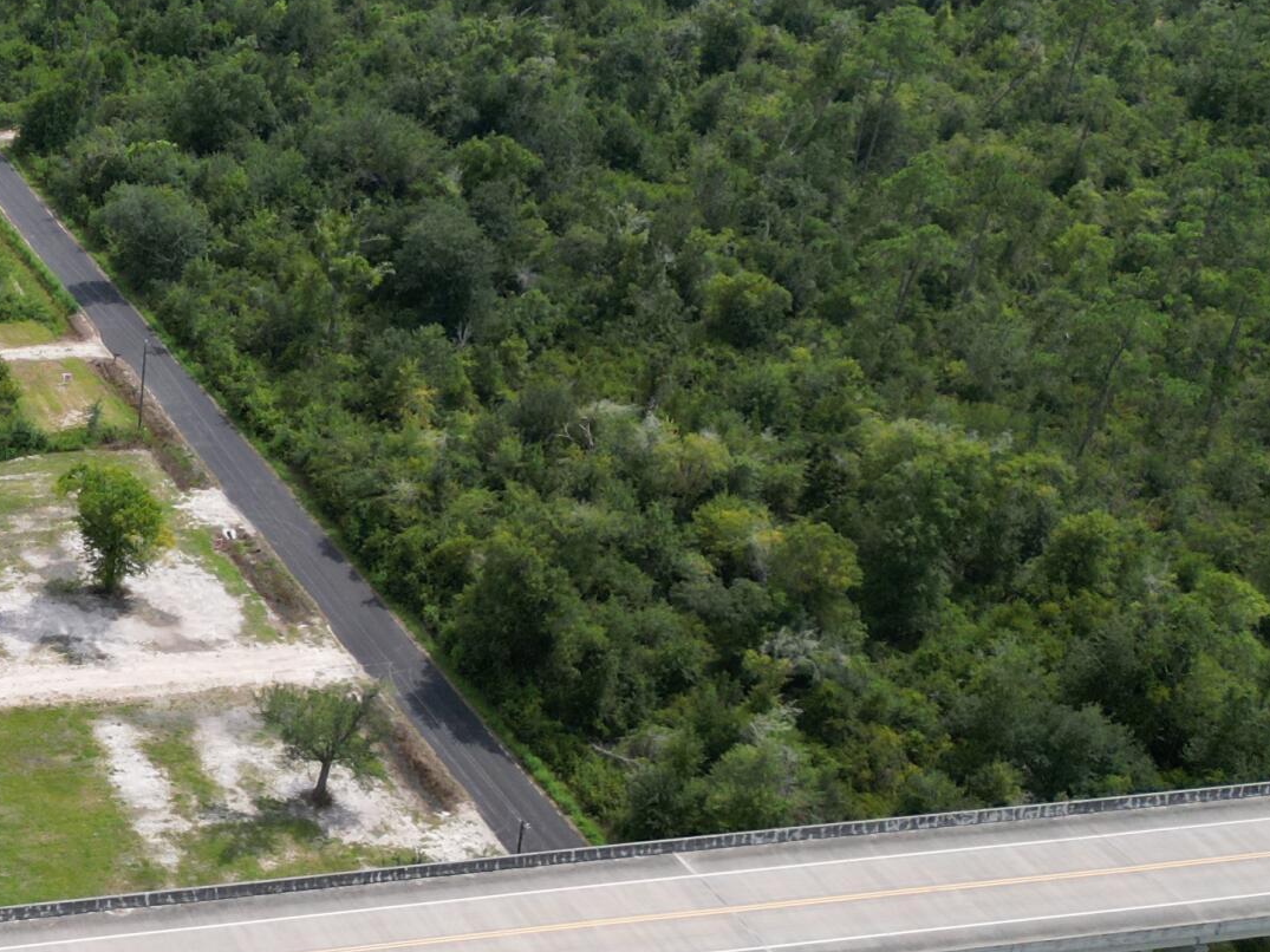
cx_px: -334
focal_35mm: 67
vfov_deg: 21.8
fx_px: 2458
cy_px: 278
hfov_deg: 25.4
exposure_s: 1/3200
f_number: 1.7
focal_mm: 6.72
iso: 150
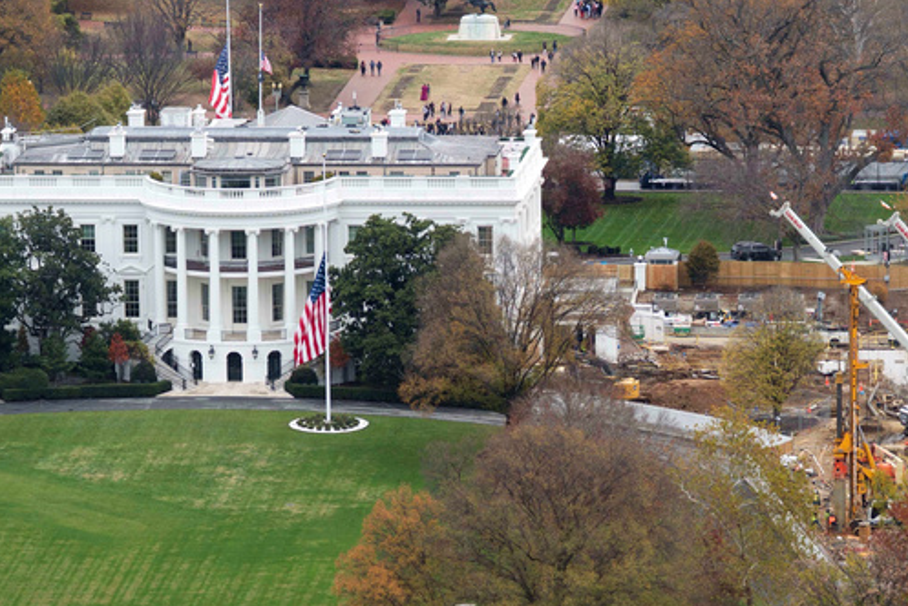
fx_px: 9514
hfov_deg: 5.5
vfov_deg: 3.7
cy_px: 333
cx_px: 565
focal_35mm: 377
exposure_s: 1/320
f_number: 5.6
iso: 200
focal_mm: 183
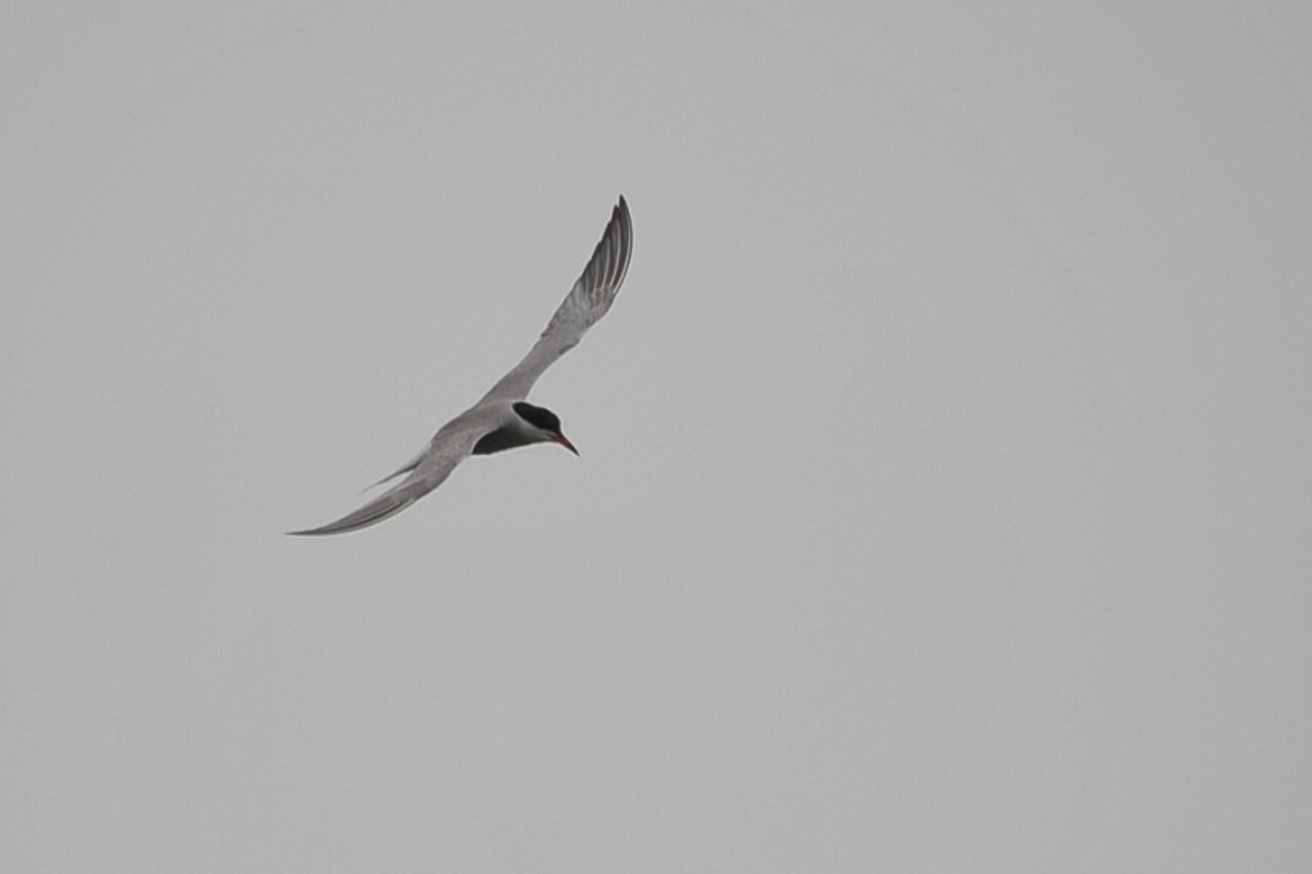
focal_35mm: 300
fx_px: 10932
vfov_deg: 4.6
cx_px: 656
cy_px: 437
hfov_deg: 6.9
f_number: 5.6
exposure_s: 1/2500
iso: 400
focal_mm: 300
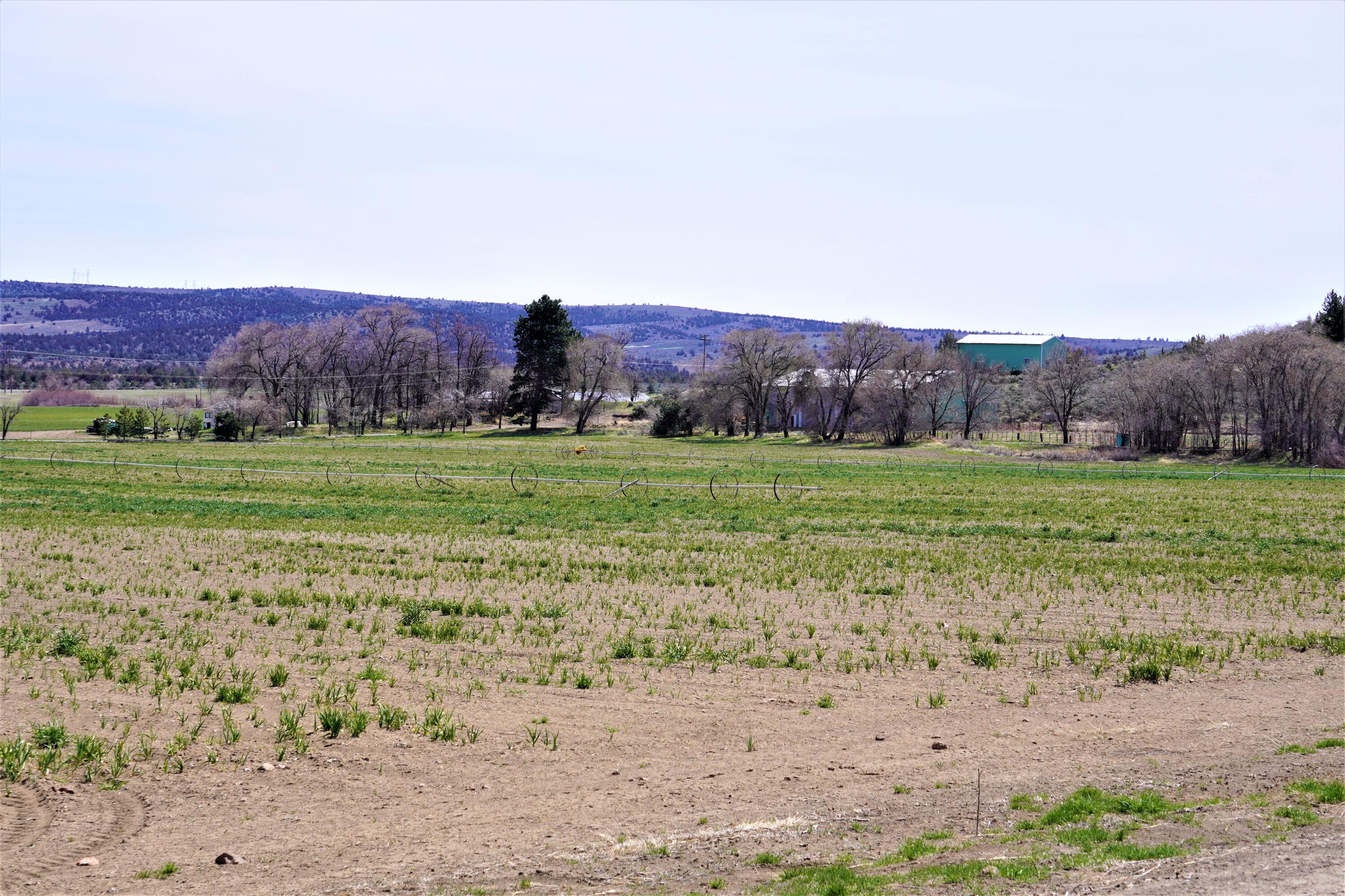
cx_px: 672
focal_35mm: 82
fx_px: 3082
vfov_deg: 16.6
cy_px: 448
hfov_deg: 24.6
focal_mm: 55
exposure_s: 1/200
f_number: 10
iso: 100
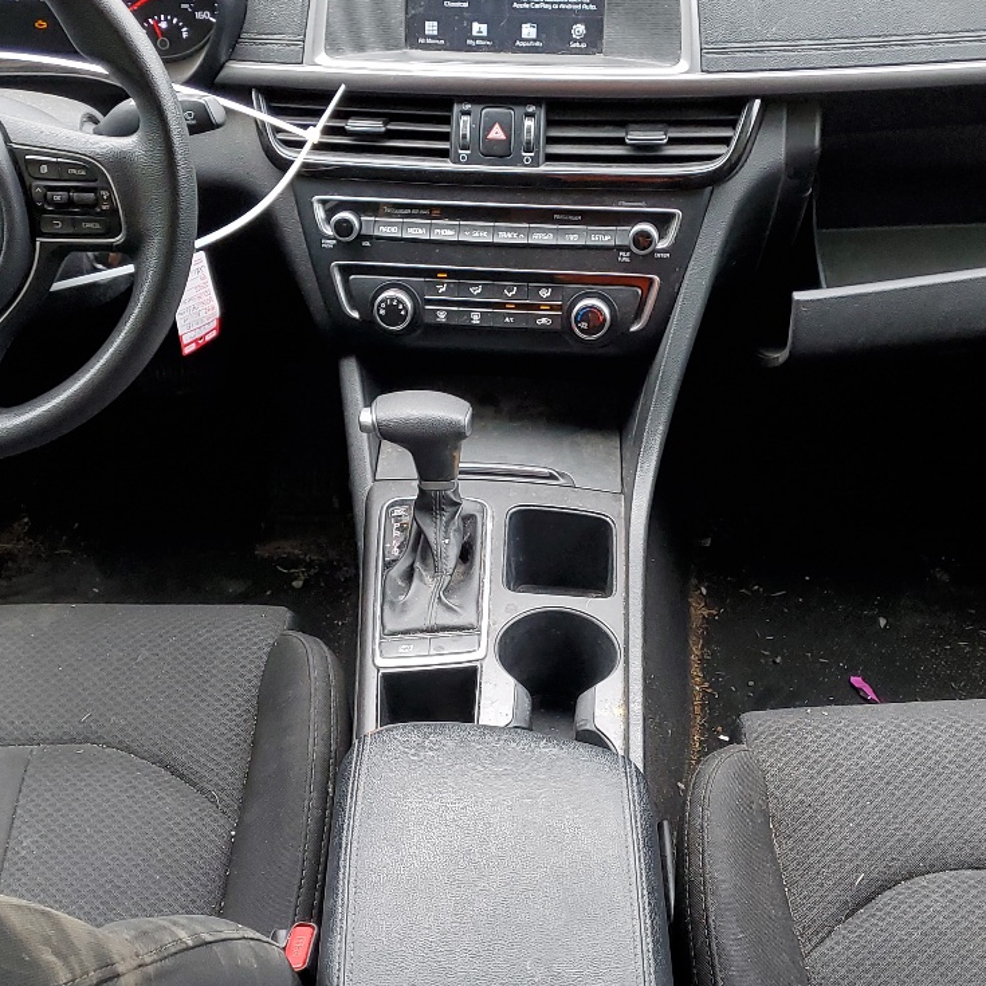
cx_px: 491
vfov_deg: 34.0
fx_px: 1611
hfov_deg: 34.0
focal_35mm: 50
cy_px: 515
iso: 86
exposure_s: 1/120
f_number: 1.5
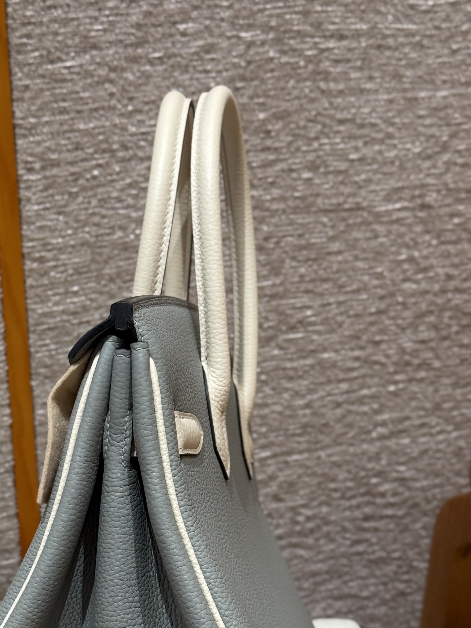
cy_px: 481
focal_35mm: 76
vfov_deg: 25.3
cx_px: 145
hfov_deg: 19.3
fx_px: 1379
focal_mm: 6.76
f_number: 1.78
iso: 100
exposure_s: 1/100
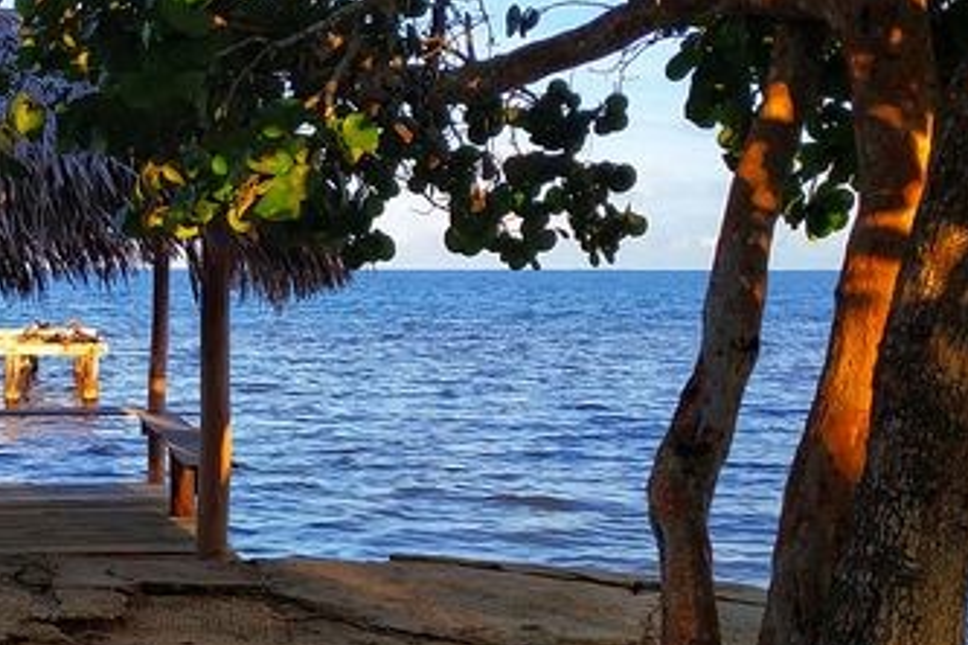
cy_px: 352
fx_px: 1613
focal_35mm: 60
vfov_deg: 22.6
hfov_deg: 31.9
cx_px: 110
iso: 160
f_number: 1.9
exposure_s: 1/984
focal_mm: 3.94
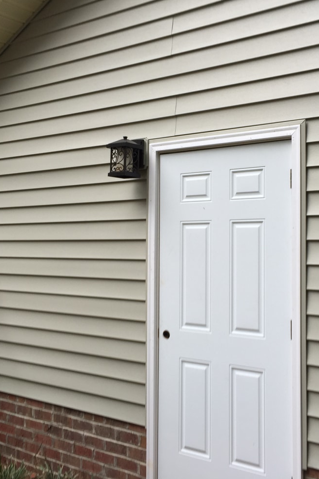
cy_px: 239
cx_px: 203
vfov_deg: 47.4
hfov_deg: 32.4
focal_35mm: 41
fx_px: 545
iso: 32
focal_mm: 4.15
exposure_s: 1/138
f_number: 2.2
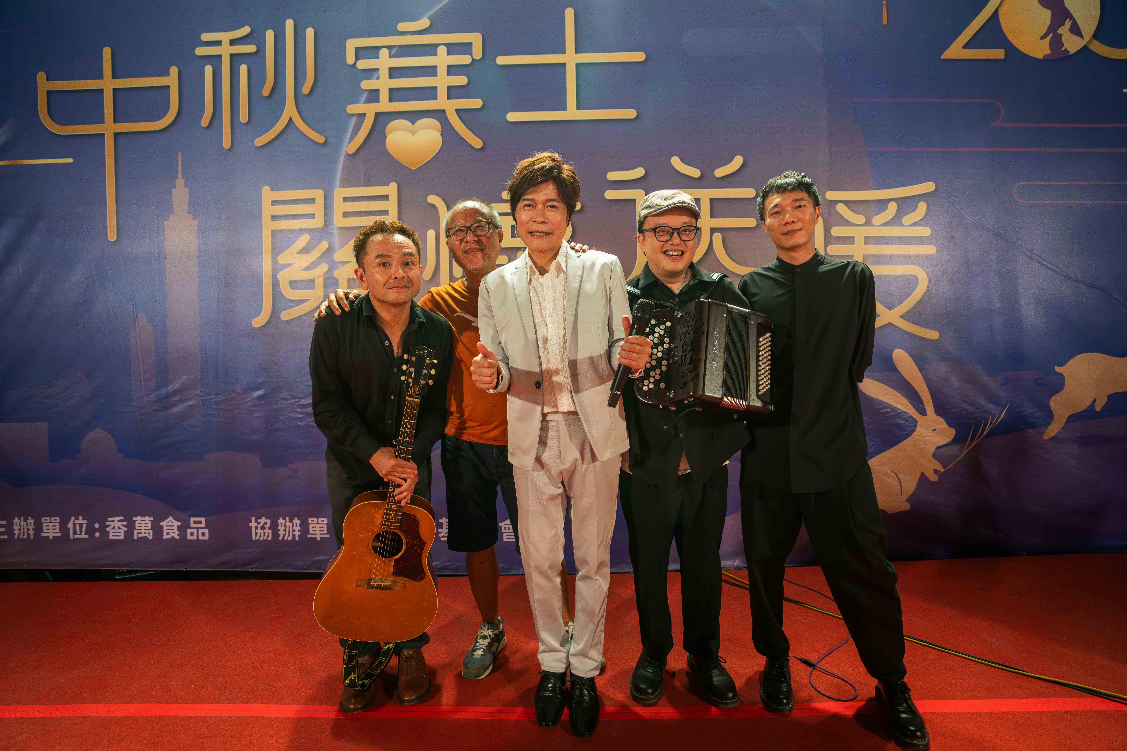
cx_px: 564
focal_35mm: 16
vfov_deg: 73.7
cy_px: 376
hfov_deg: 96.7
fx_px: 501
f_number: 2.8
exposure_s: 1/320
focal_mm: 16
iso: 4000
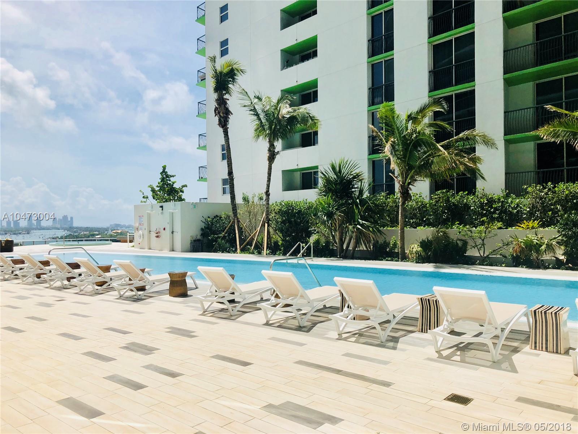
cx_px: 289
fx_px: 468
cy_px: 217
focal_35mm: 28
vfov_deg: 49.7
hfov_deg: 63.4
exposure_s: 1/3690
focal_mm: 4
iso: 25
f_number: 1.8
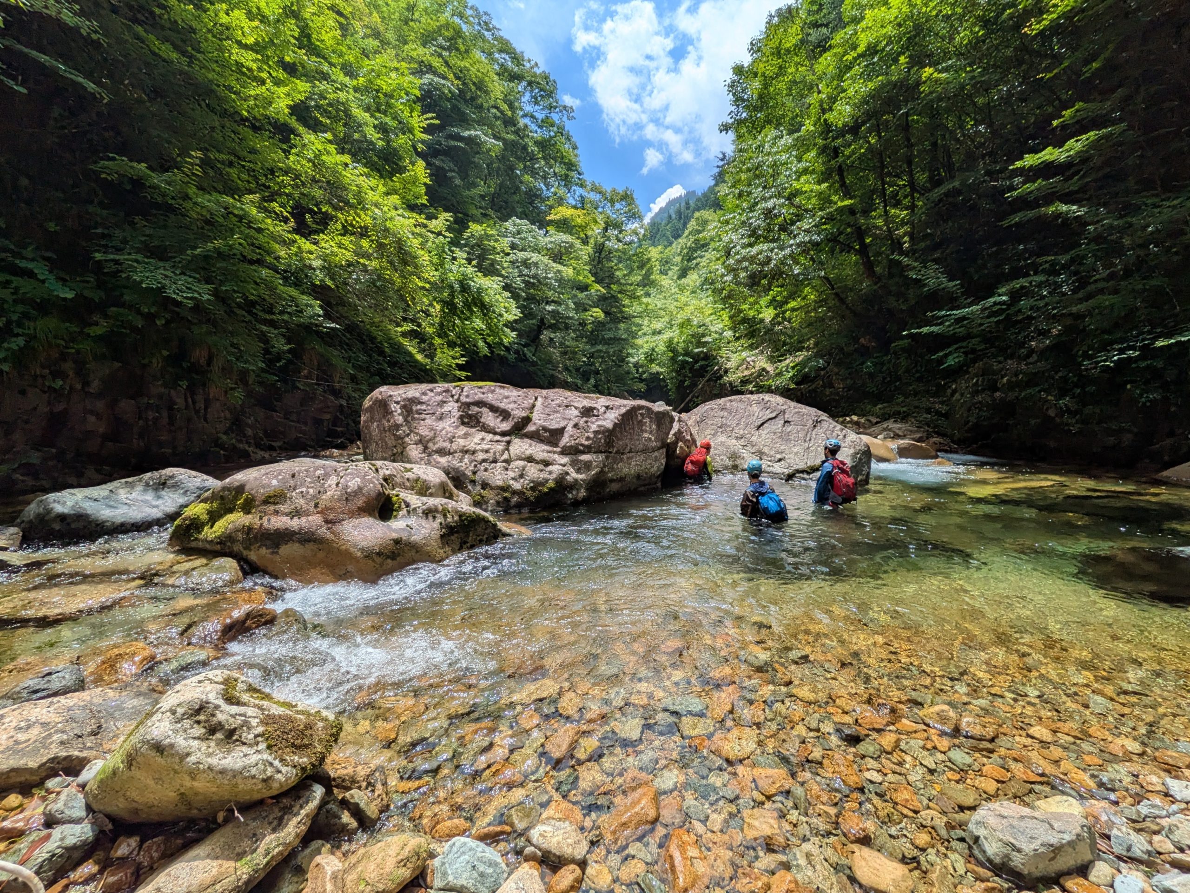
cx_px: 595
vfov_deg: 85.7
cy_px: 446
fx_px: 481
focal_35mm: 14
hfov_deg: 102.0
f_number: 2.2
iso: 43
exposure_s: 1/1887
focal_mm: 1.83
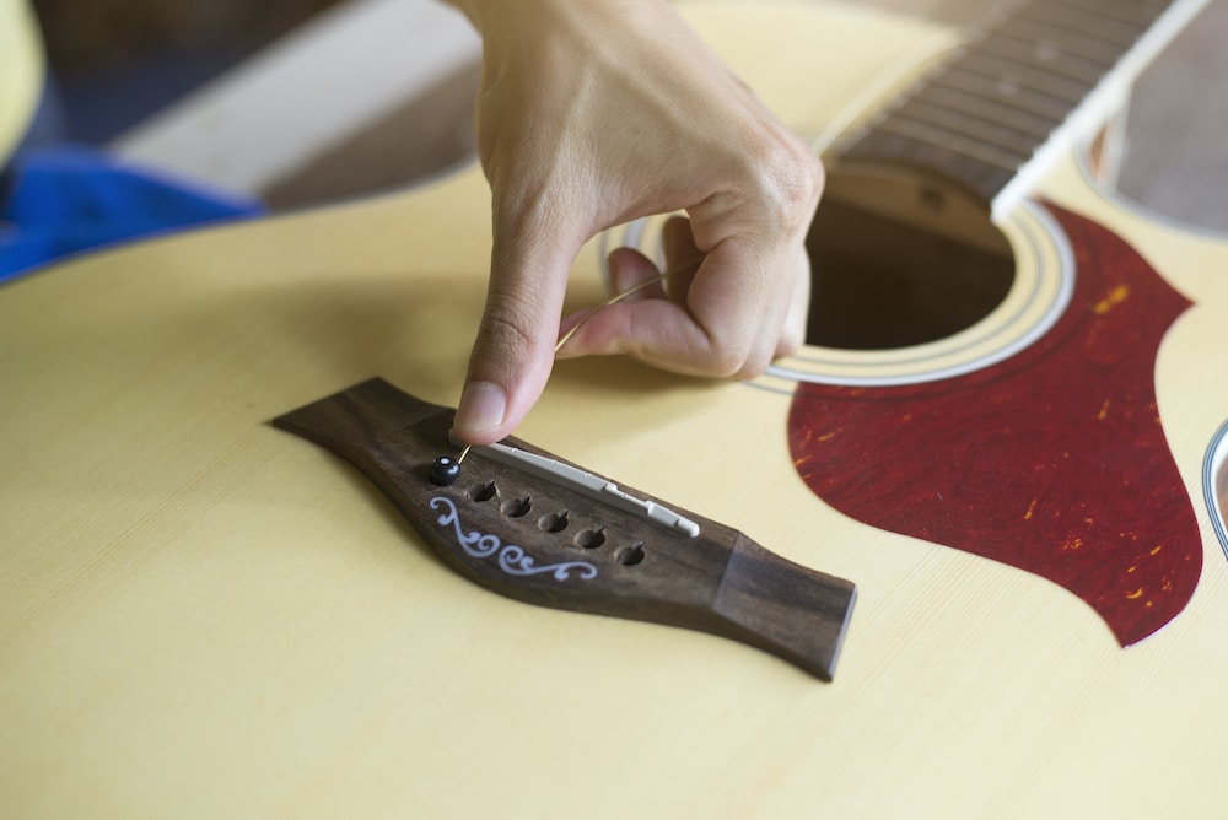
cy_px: 410
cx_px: 614
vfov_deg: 27.0
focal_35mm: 50
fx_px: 1706
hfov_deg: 39.6
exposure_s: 1/100
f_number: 2.8
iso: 320
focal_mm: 50
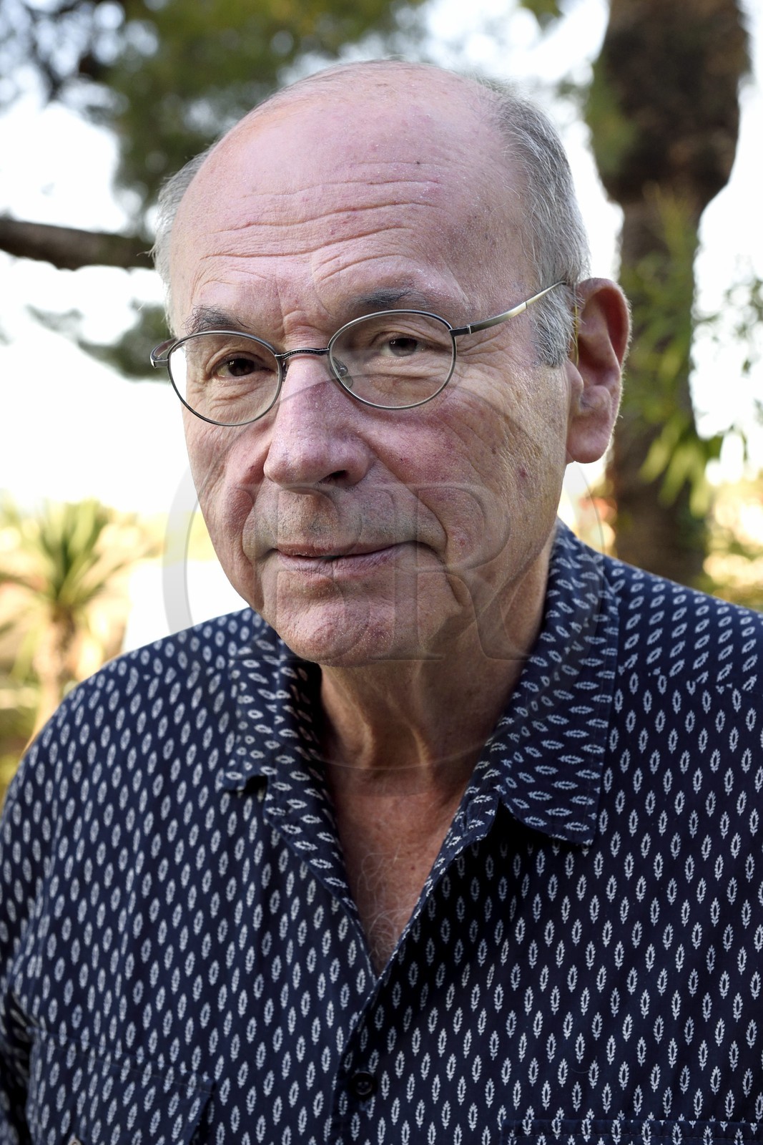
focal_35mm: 56
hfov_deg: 24.2
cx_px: 382
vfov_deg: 35.6
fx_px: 1780
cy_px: 572
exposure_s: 1/250
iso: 1000
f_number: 6.3
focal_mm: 56
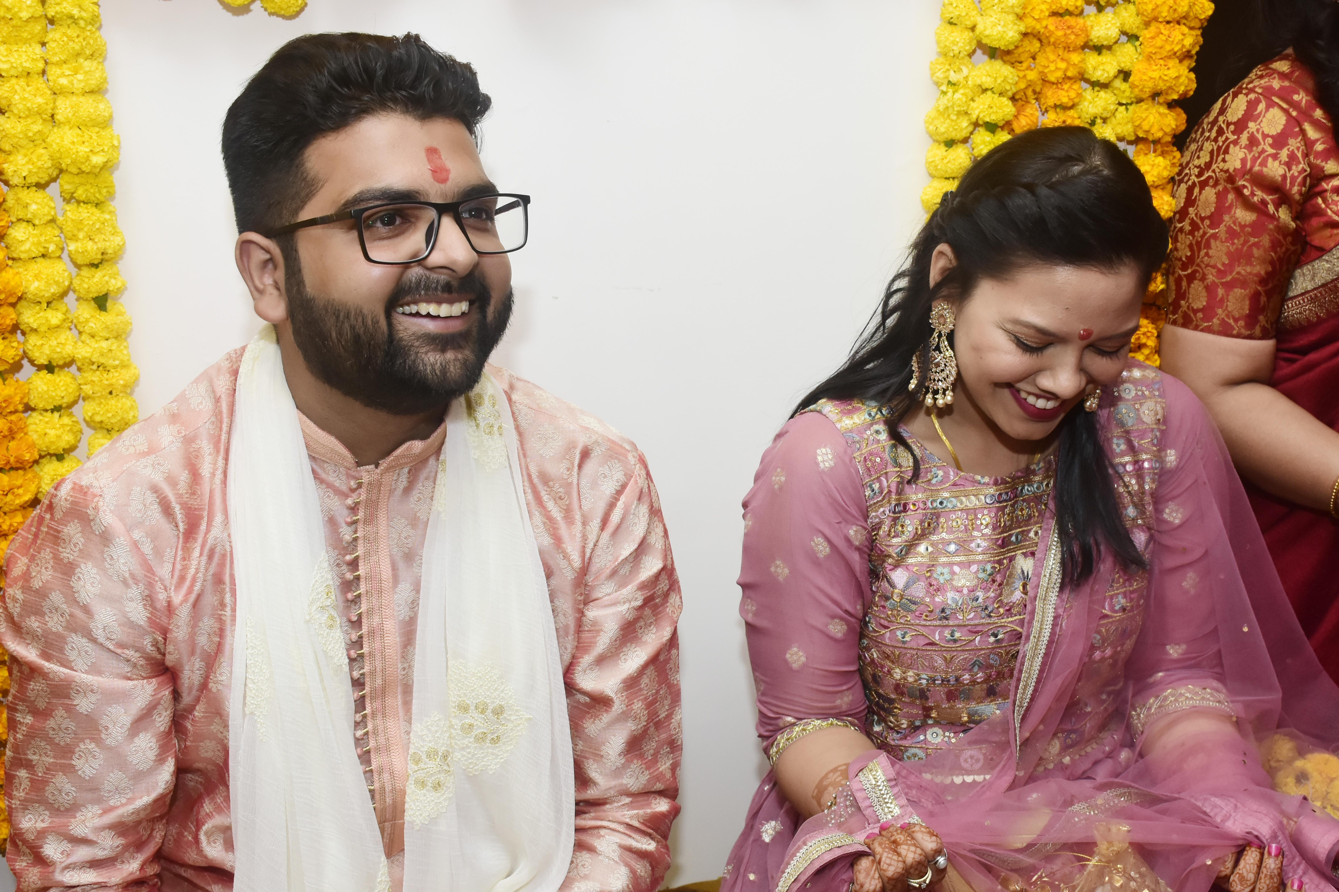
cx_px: 670
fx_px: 1450
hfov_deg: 49.6
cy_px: 446
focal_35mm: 39
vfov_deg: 34.2
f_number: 7.1
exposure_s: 1/80
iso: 800
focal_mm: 26
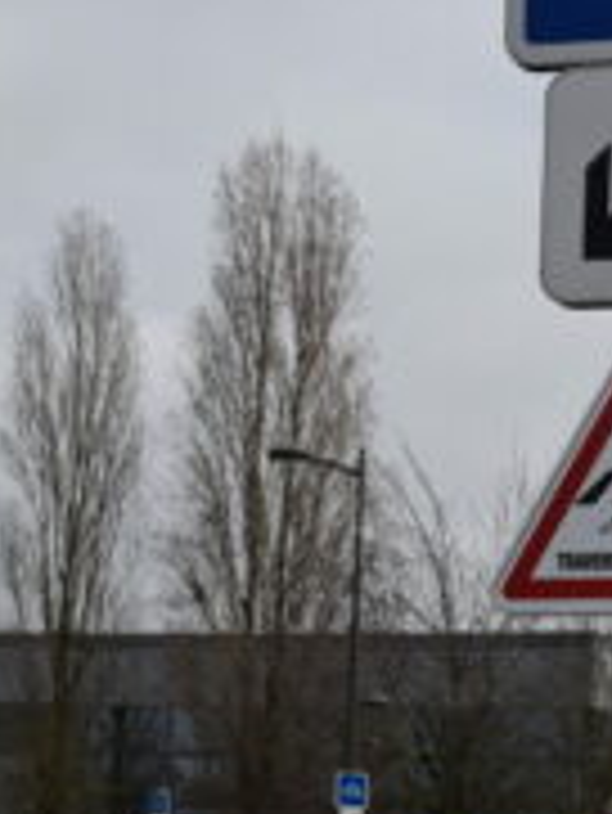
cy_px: 546
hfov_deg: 12.1
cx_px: 662
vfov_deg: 16.2
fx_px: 2849
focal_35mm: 121
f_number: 8
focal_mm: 38
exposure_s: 1/250
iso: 200
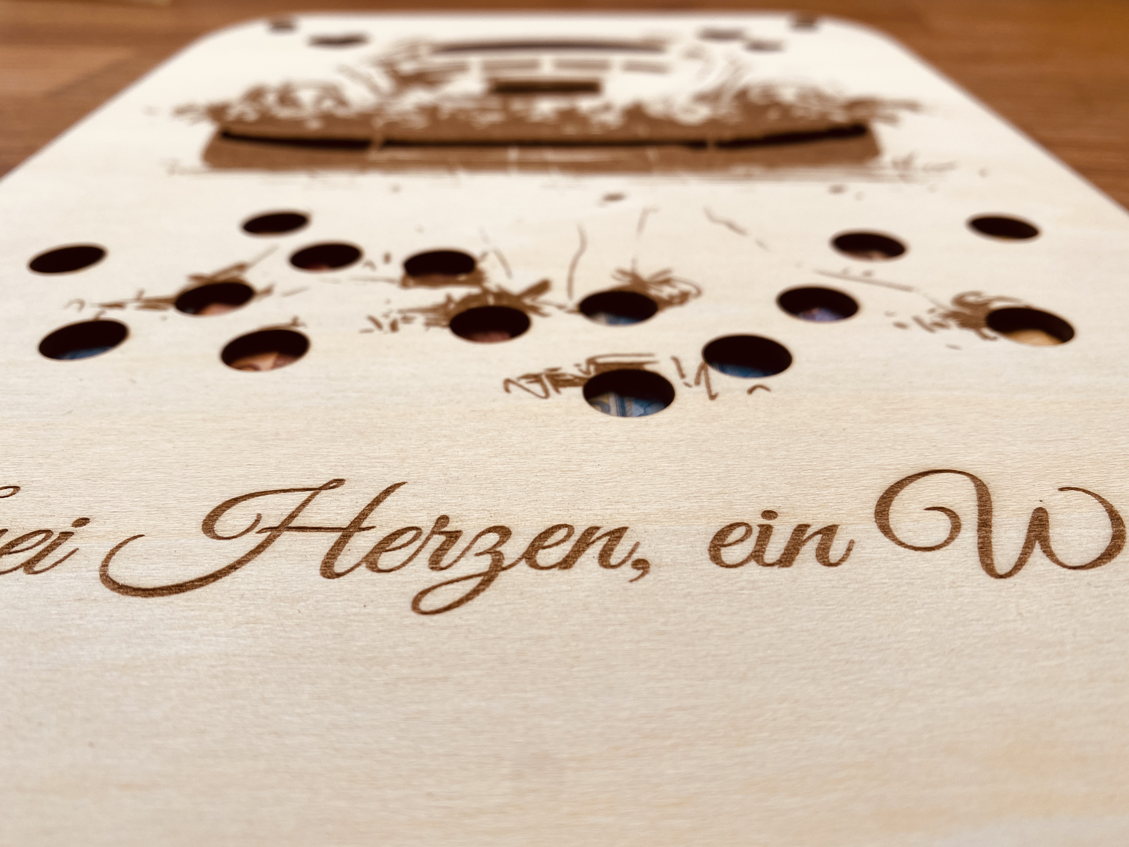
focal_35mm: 26
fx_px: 848
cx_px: 564
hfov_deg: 67.3
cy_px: 424
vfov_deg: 53.1
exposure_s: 1/100
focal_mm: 4.25
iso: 40
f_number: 1.8
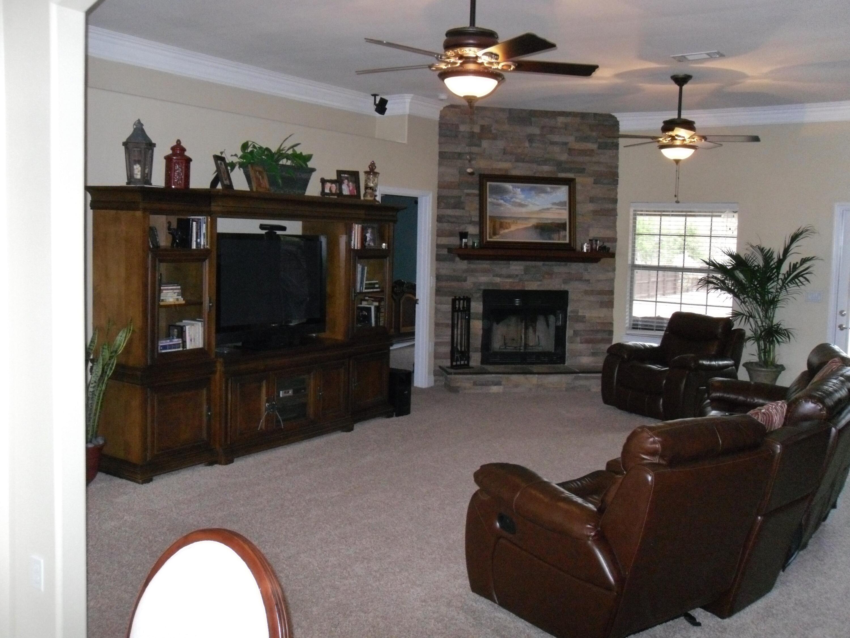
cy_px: 319
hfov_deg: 42.1
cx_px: 425
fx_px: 1105
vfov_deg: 32.2
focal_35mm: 45
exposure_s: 1/45
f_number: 3.5
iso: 800
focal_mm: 6.3
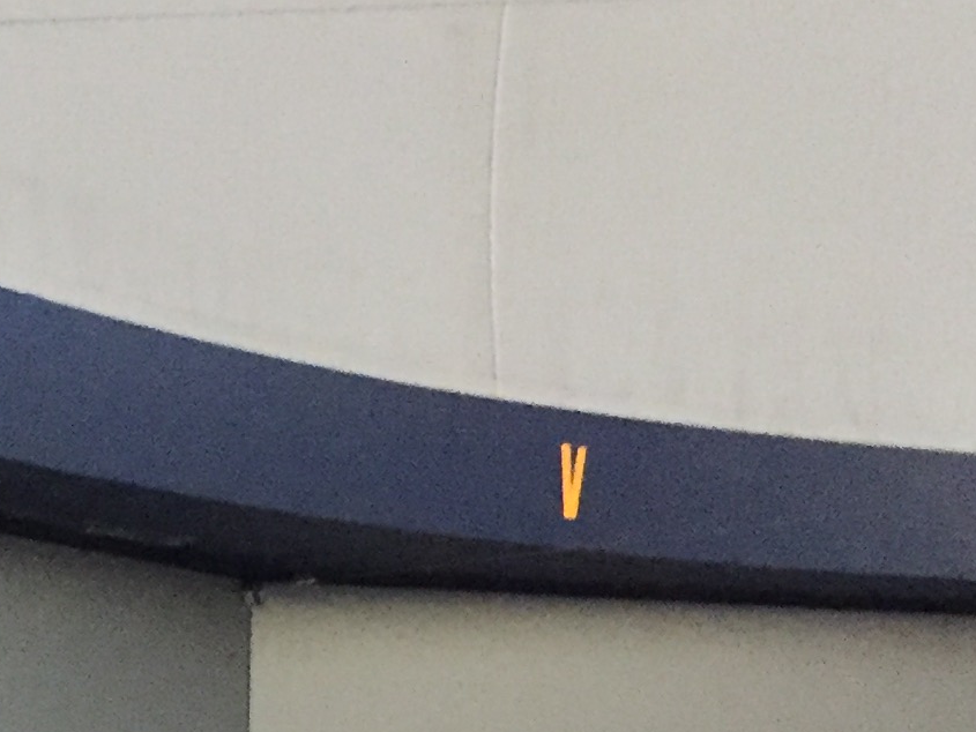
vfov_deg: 12.4
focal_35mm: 112
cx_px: -295
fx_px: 3158
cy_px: 1190
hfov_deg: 16.6
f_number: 2.2
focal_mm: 4.15
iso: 400
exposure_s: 1/17
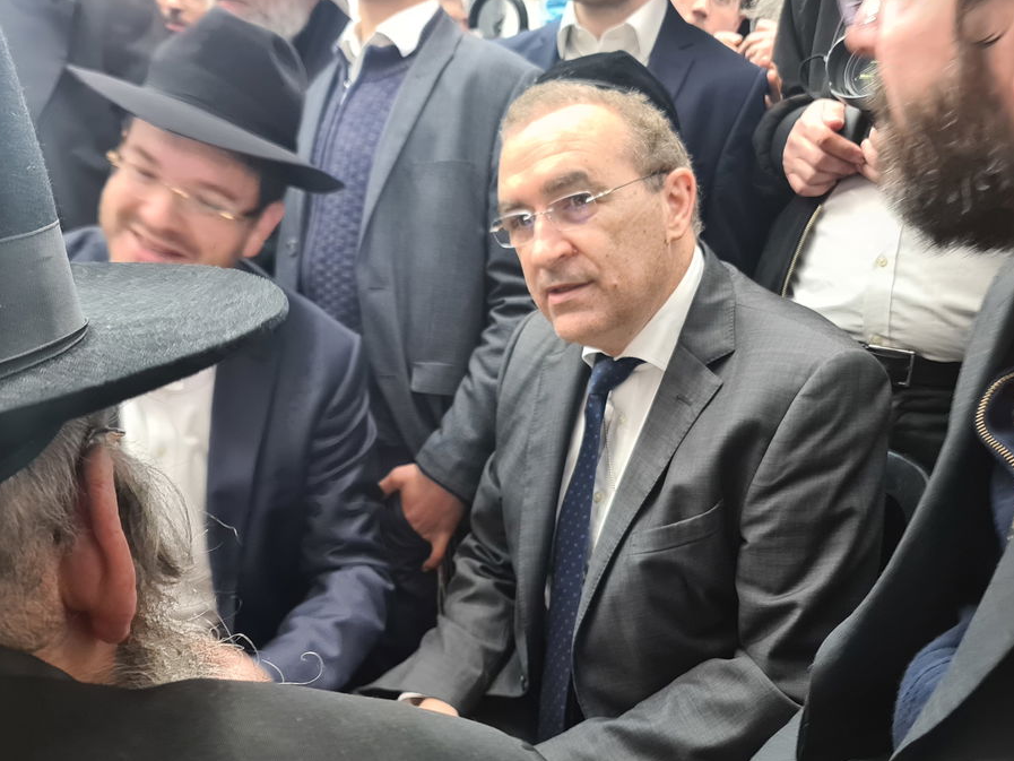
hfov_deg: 47.9
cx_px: 502
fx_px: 1143
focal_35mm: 39
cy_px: 490
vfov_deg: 36.5
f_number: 1.8
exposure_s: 1/50
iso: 125
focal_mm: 7
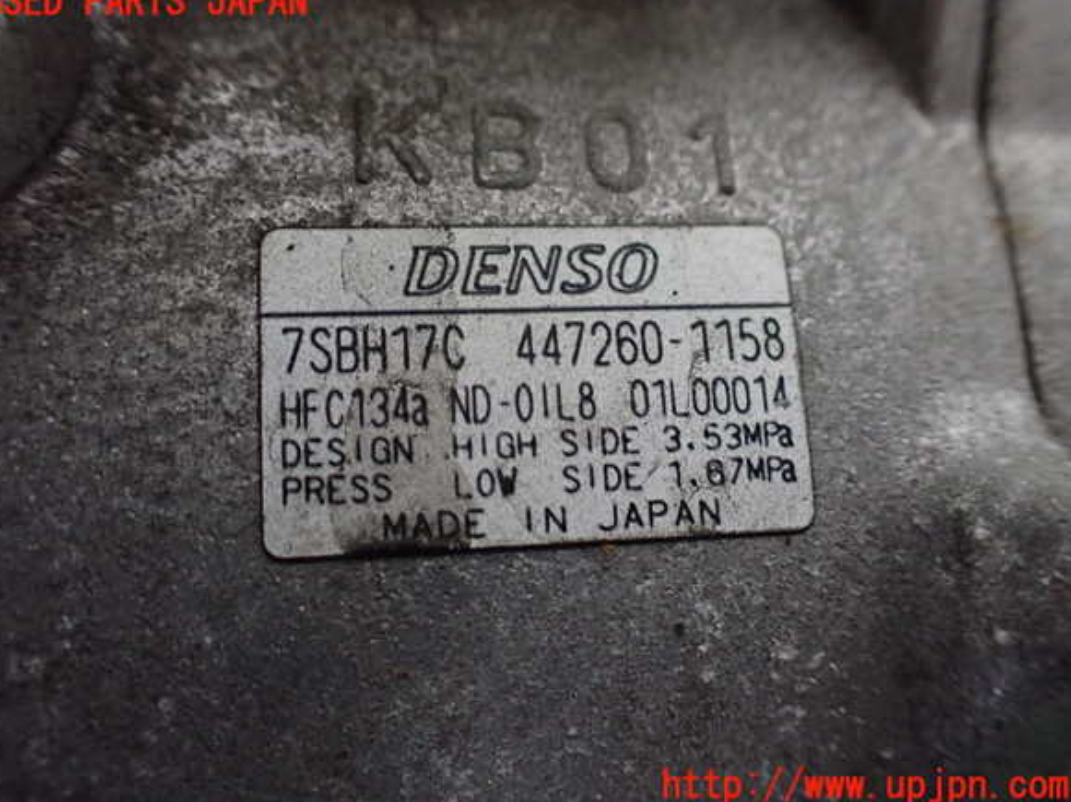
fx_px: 959
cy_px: 395
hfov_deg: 58.4
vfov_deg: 45.4
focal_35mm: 31
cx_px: 525
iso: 800
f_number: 2.3
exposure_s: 1/50
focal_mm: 5.4
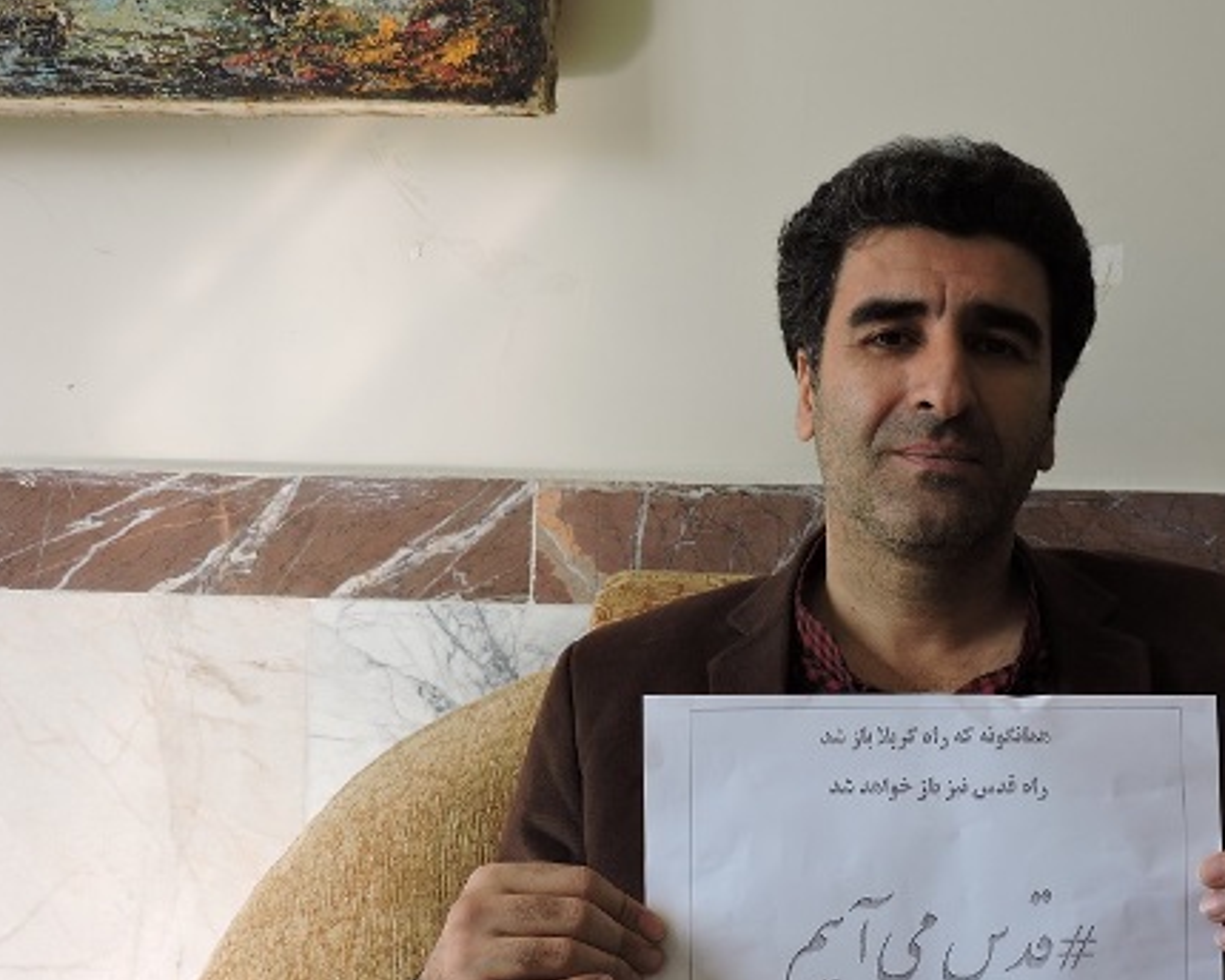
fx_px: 2320
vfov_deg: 23.8
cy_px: 584
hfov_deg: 29.4
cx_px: 789
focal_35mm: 64
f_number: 3.5
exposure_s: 1/50
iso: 100
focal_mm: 8.4
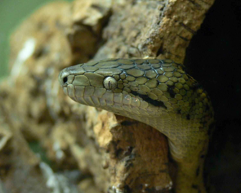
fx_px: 942
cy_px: 97
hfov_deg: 14.6
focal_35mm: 132
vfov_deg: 11.7
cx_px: 125
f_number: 3.6
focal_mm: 26.7
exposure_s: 1/5
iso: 200
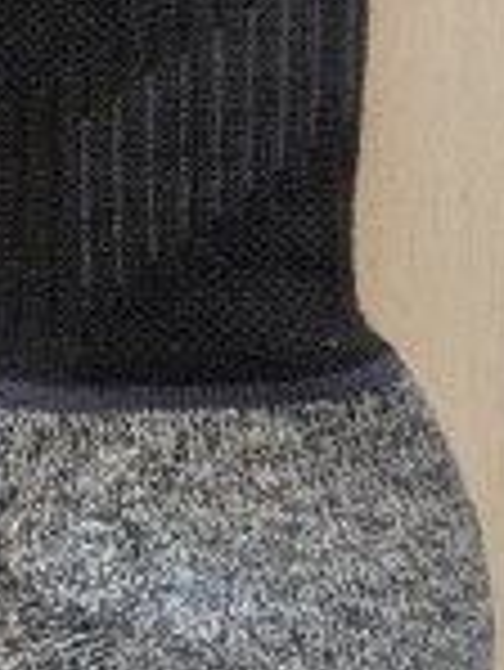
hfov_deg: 13.0
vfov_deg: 19.0
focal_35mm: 103
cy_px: 265
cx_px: -410
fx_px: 1997
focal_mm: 6.9
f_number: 1.68
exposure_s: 1/60
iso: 490
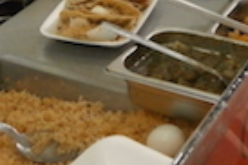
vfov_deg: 13.3
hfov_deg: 20.5
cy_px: -53
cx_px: 183
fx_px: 681
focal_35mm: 99
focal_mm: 4.7
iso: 800
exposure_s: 1/125
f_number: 2.8
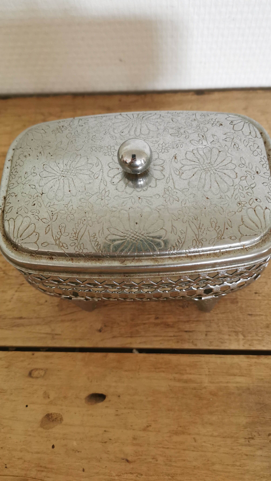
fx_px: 383
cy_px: 239
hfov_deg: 38.9
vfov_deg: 64.3
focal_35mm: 30
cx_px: 142
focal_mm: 5.58
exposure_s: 1/50
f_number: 1.8
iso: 160
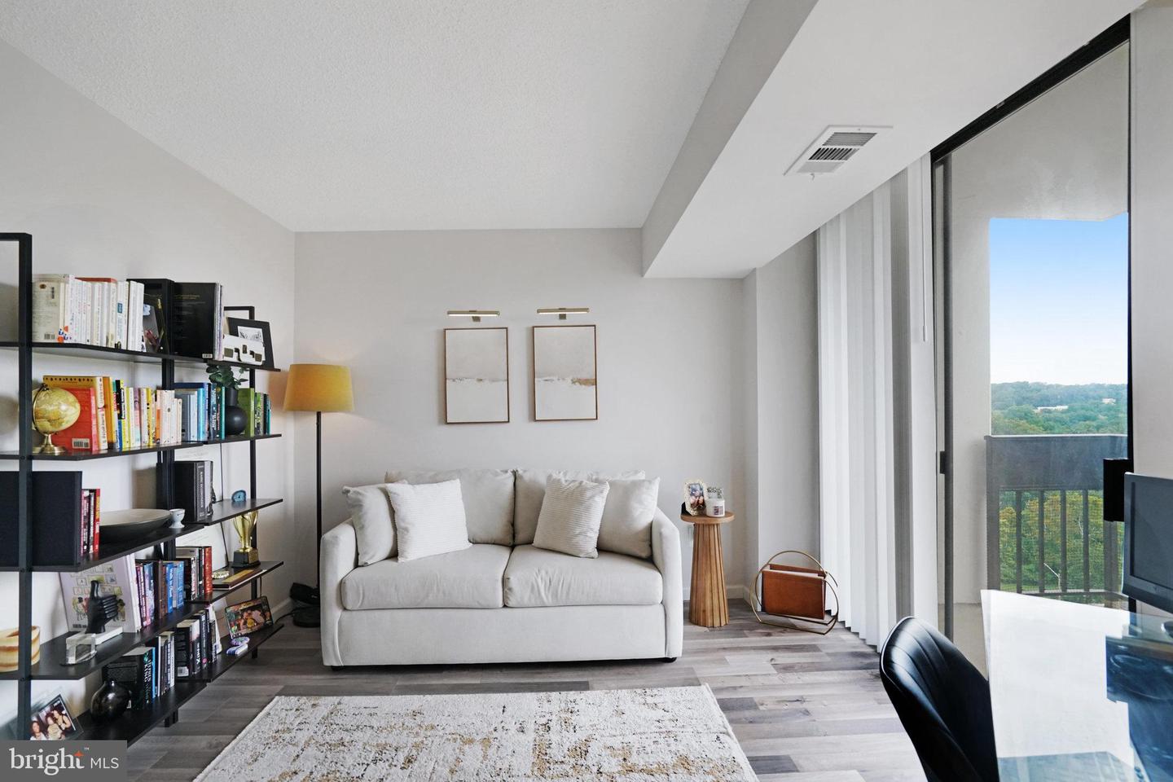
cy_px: 391
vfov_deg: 73.7
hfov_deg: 96.7
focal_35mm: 16
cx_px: 586
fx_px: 521
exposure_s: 1/160
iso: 1250
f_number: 8
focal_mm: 16
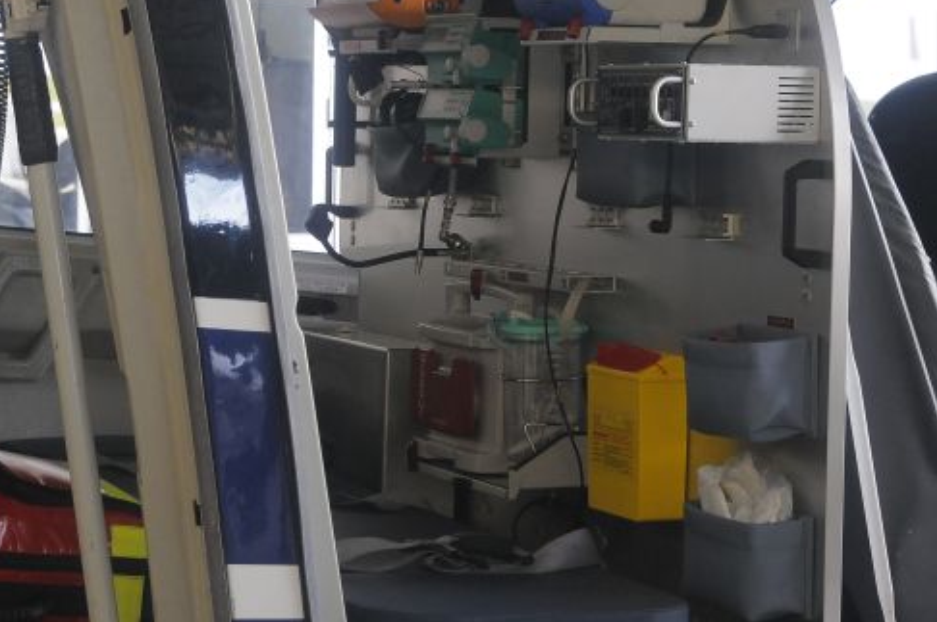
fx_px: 2886
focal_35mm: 111
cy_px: 246
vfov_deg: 12.3
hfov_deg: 18.4
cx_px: 386
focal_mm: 40
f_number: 6.3
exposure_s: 1/80
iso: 1000
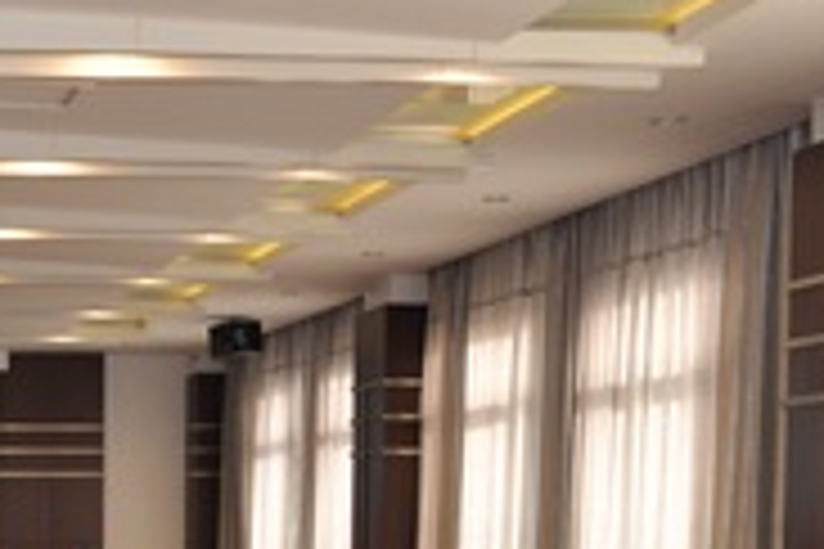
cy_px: 610
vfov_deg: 16.3
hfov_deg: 22.7
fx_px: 1854
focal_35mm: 81
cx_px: -212
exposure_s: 1/60
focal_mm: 18
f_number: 4
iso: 450
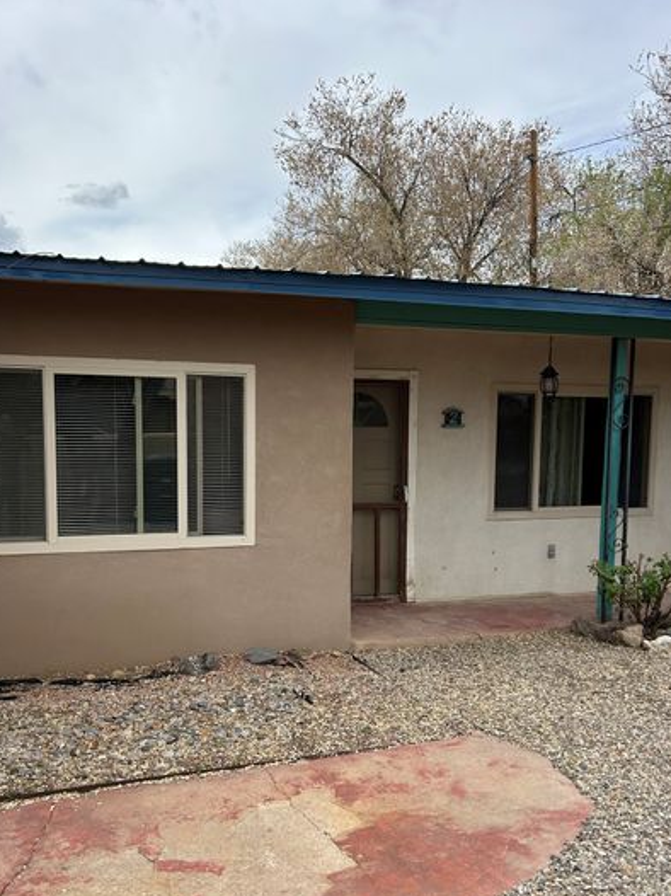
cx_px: 305
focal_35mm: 33
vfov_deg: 55.2
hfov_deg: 42.9
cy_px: 507
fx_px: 854
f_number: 1.5
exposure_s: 1/3460
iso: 50
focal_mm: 5.7
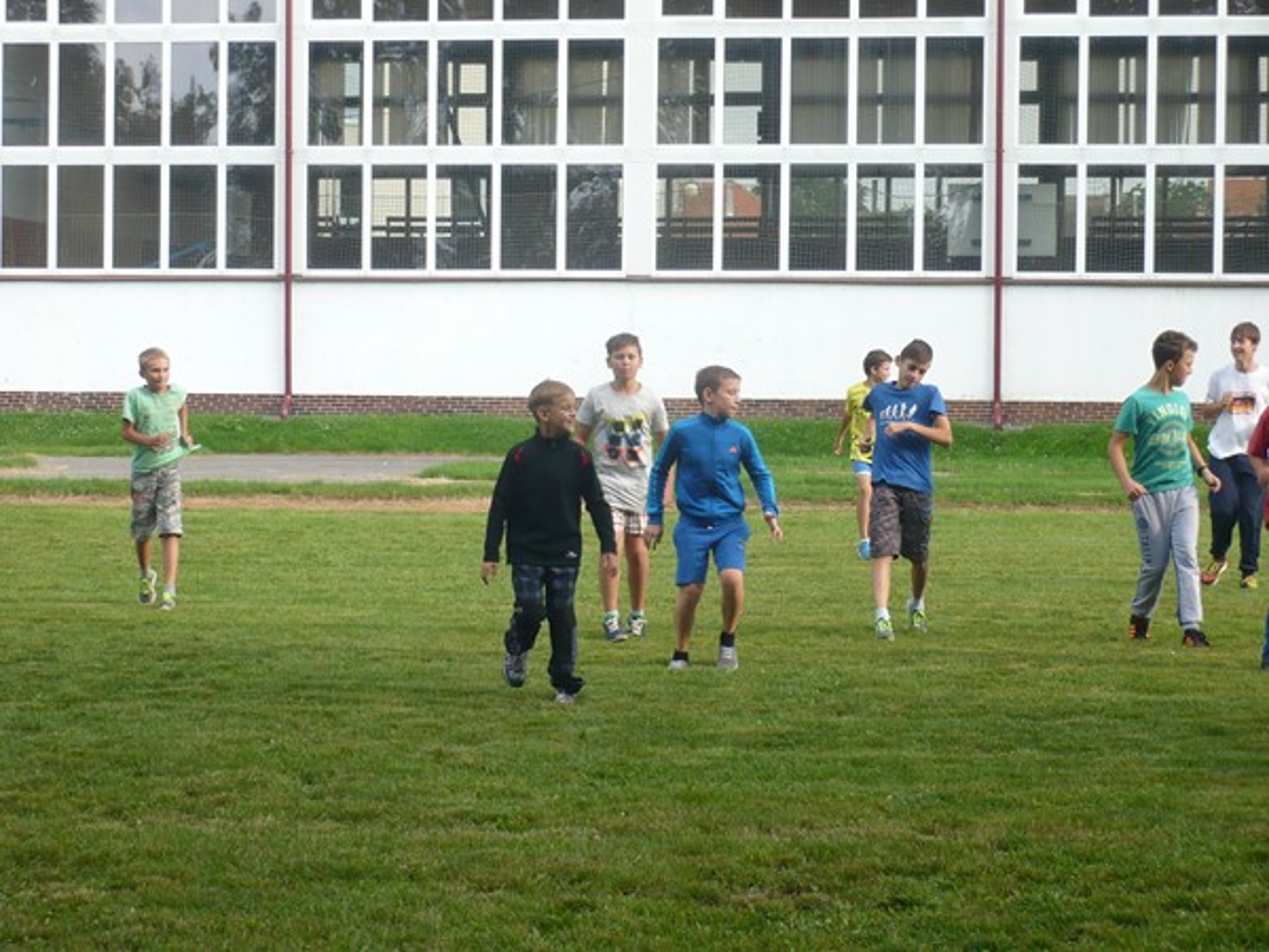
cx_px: 634
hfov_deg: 18.7
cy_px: 476
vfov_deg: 14.1
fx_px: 3849
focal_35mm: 105
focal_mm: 17.4
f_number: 5
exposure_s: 1/125
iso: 125
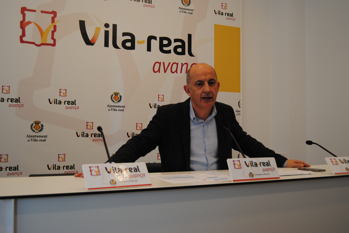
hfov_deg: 49.5
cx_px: 174
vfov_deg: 34.3
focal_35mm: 39
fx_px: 379
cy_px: 116
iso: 200
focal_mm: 26
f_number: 4.5
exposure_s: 1/60
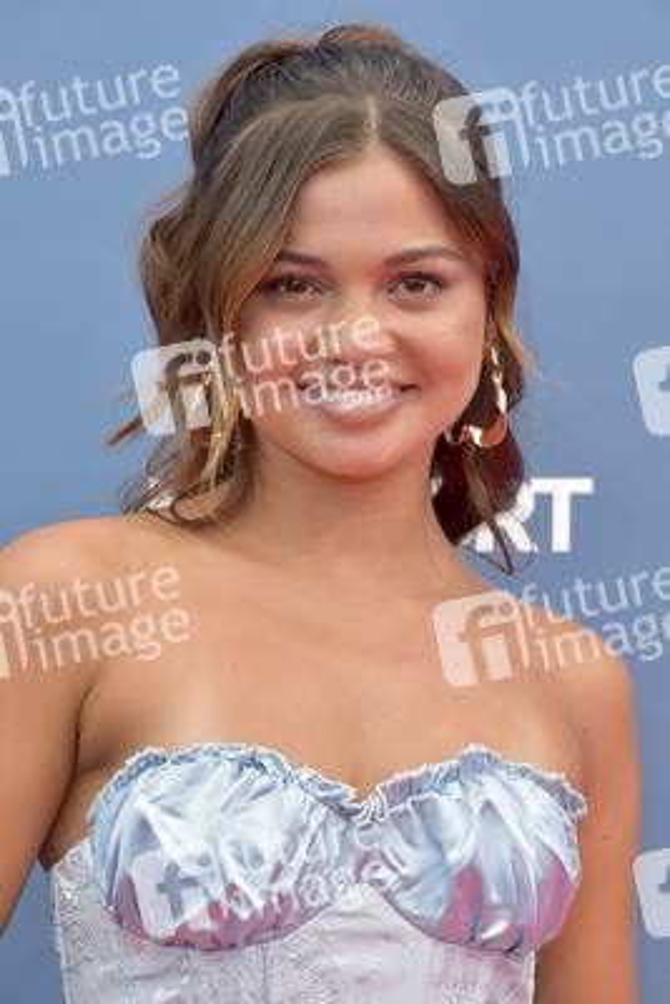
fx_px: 2650
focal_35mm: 95
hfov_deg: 14.4
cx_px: 335
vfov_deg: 21.5
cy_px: 502
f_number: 7.1
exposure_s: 1/250
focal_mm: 95
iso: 250
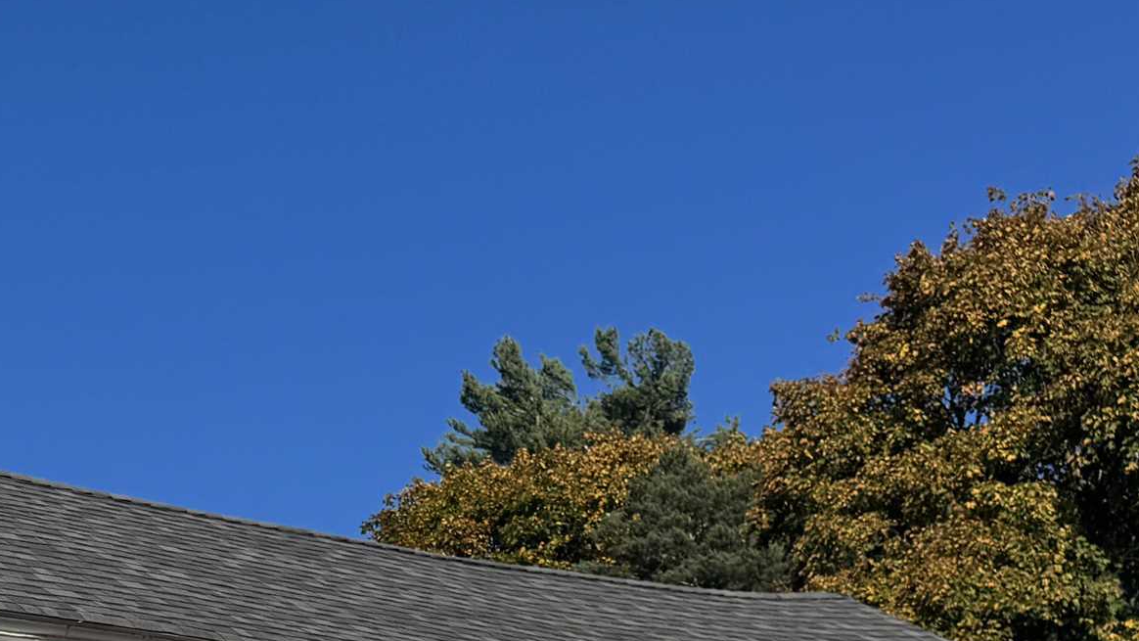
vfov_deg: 16.1
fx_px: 2084
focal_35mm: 69
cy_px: 933
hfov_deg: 29.8
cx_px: 205
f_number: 1.78
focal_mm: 6.76
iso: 80
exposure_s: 1/7937
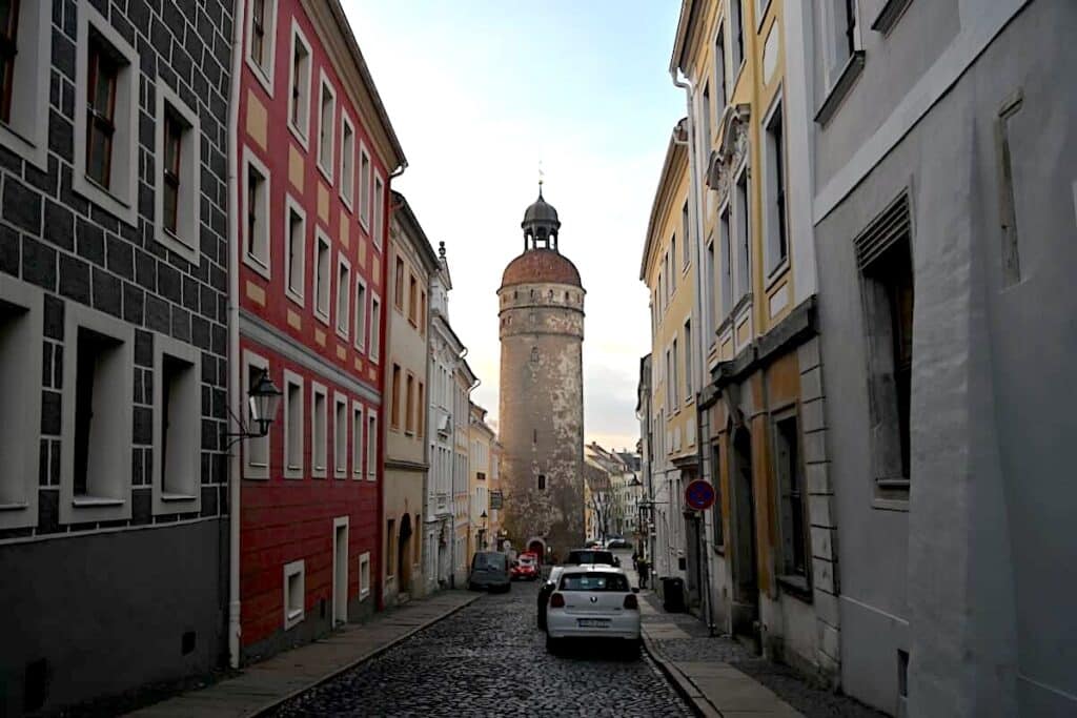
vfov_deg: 45.0
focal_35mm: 29
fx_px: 868
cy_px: 359
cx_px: 538
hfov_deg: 63.7
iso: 200
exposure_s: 1/250
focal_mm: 29
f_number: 5
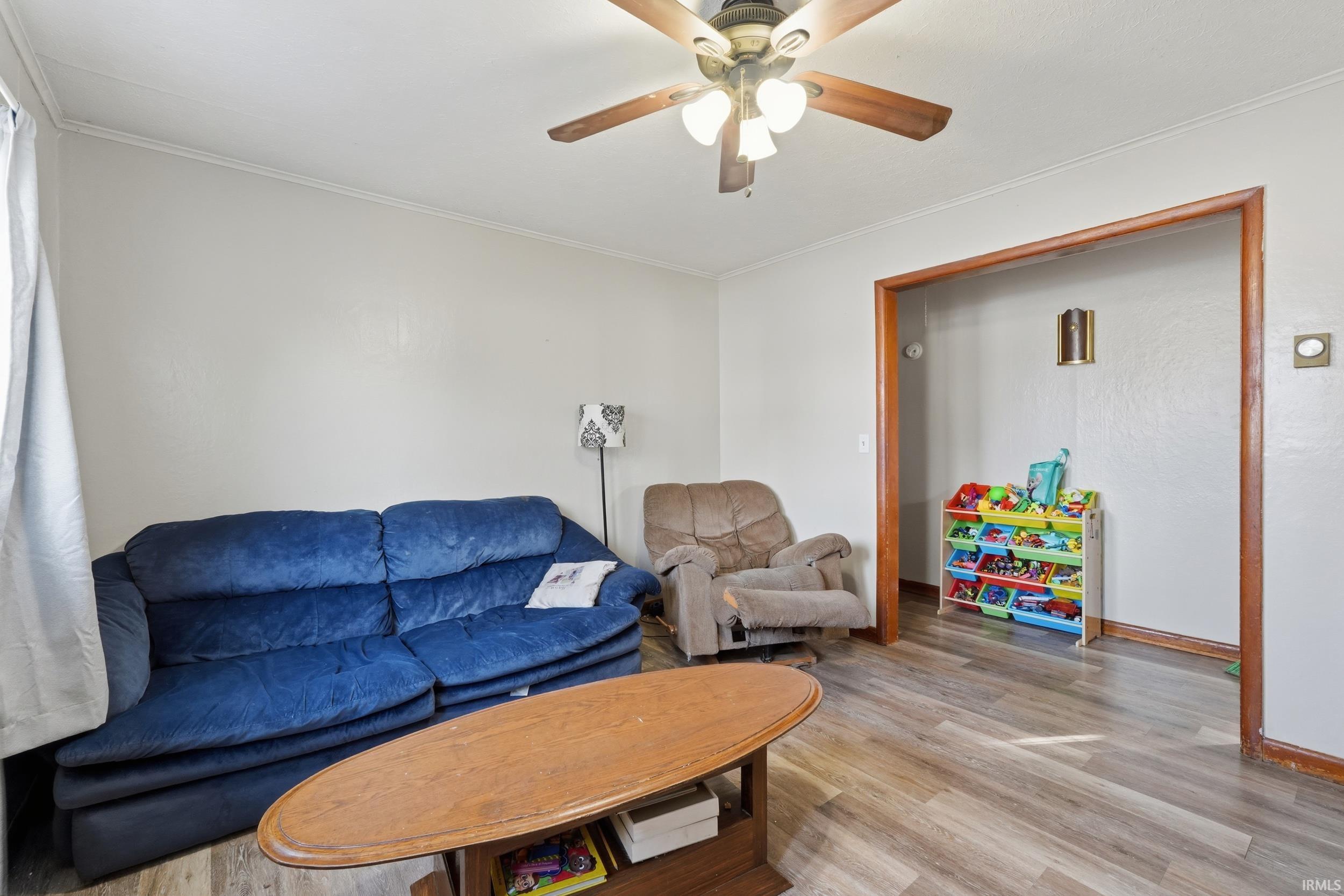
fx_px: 560
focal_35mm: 15
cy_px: 448
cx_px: 672
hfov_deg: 100.4
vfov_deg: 77.3
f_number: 9
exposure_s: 1/25
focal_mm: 10
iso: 640
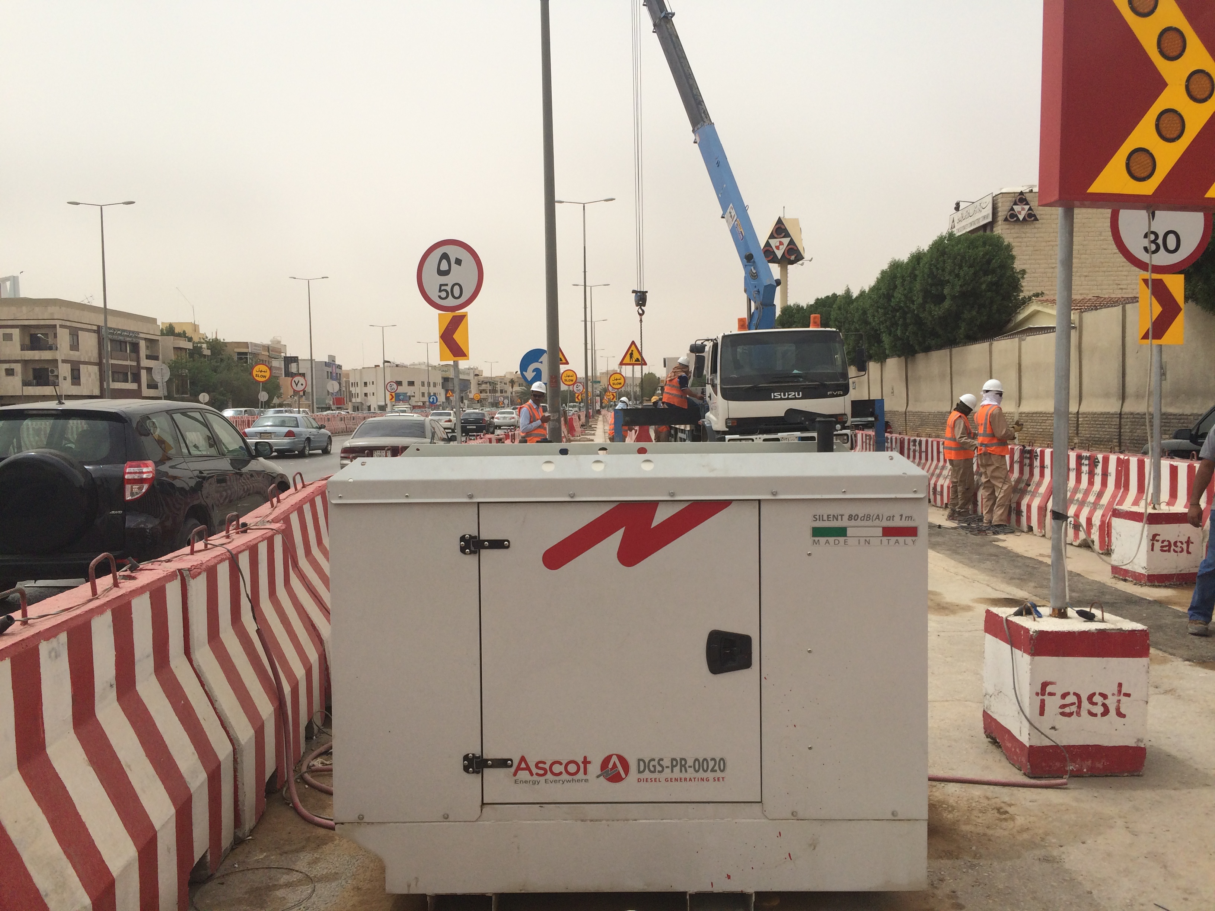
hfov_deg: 61.7
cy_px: 456
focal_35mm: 29
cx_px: 608
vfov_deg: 48.2
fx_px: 1018
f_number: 2.2
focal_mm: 4.15
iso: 32
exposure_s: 1/4115
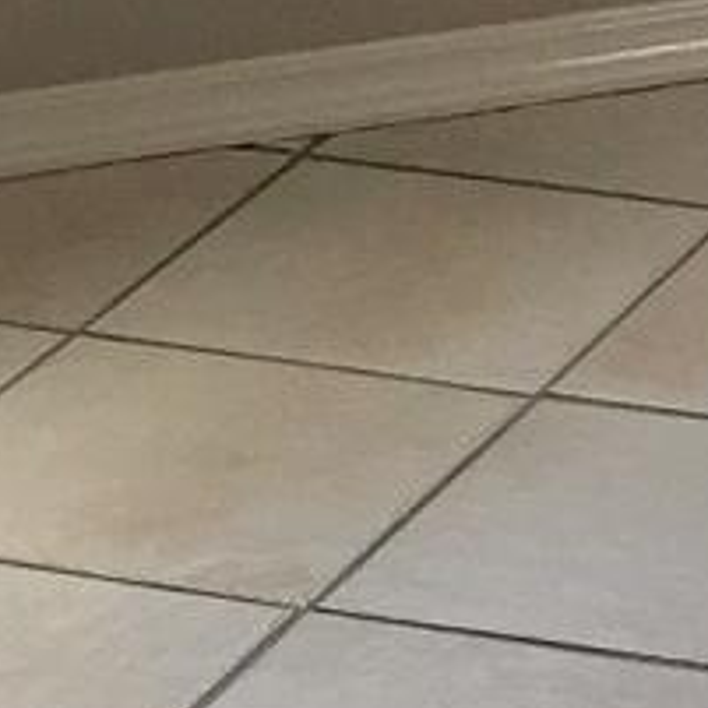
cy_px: -902
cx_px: 754
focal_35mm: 255
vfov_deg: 6.6
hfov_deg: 6.8
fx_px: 5901
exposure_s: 1/120
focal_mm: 4.15
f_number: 2.2
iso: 40
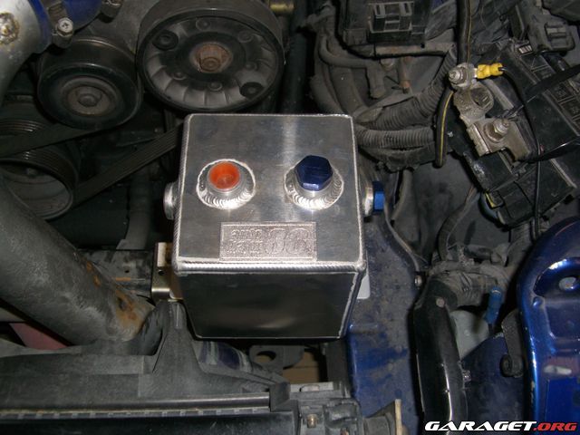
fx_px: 637
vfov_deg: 37.7
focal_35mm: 38
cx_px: 290
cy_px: 218
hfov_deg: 49.0
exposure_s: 1/60
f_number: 2.8
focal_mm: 7.9
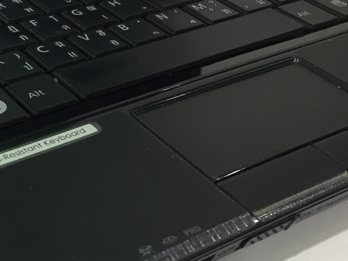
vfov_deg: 20.4
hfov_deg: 25.9
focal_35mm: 72
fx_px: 724
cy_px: 125
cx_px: 18
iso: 125
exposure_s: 1/33
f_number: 2.2
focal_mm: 4.15
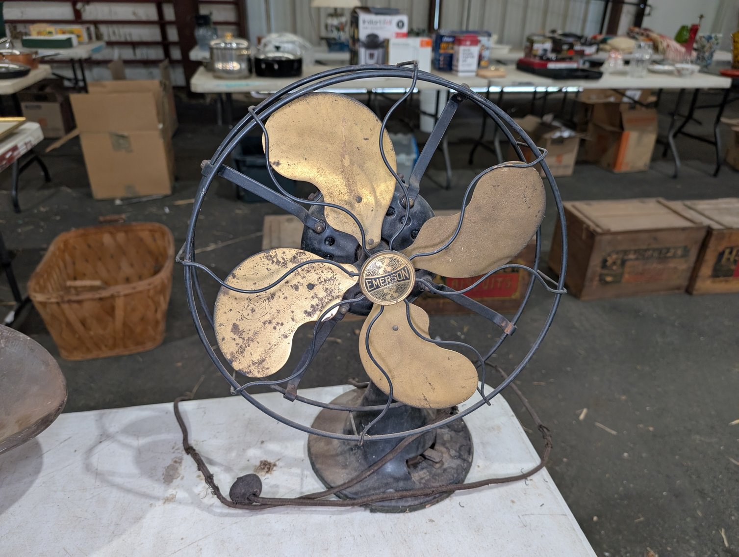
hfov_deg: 71.5
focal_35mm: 24
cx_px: 370
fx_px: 513
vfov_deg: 56.9
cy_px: 278
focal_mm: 6.9
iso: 468
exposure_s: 1/228
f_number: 1.68
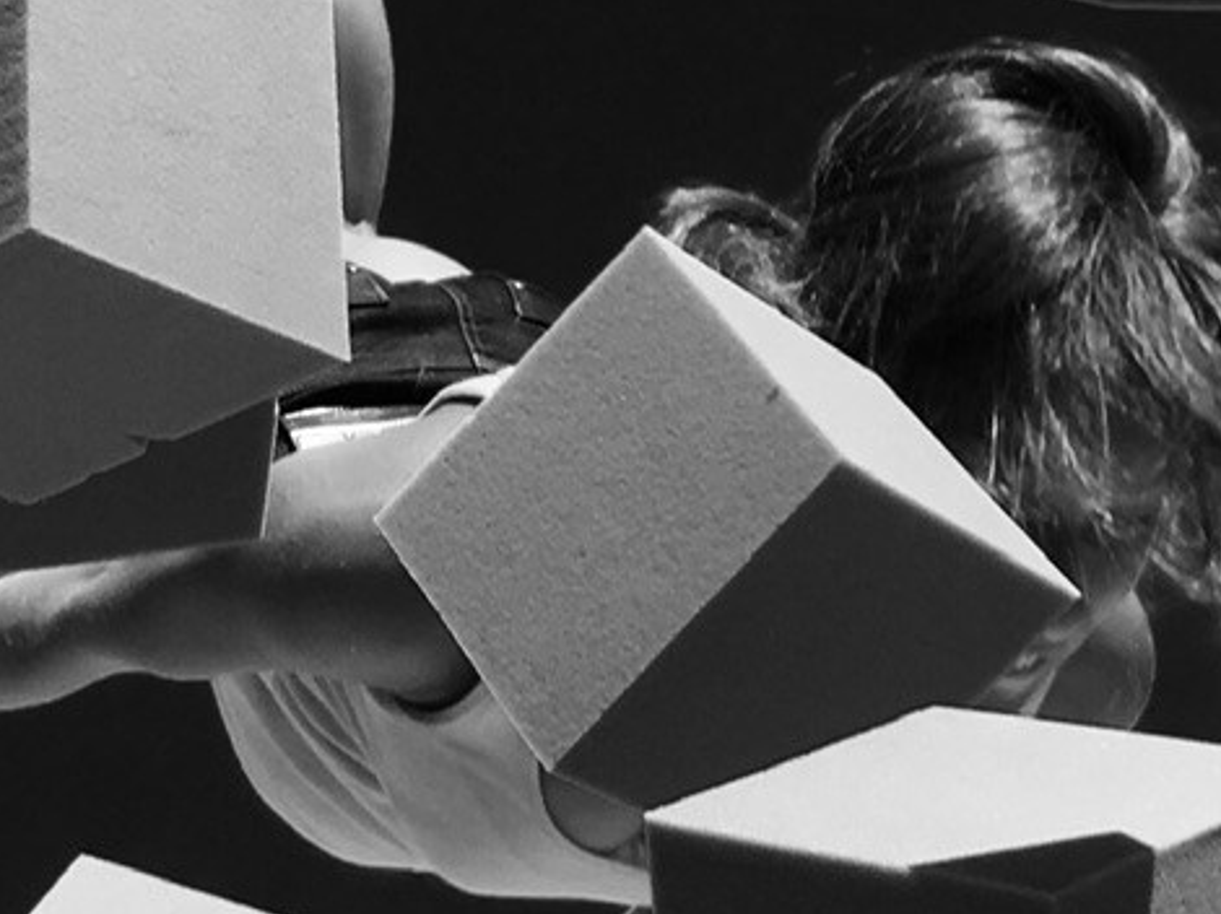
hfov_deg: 24.7
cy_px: 673
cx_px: 478
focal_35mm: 79
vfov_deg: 18.5
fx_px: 2785
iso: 25
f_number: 2.2
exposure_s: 1/1261
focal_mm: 4.15
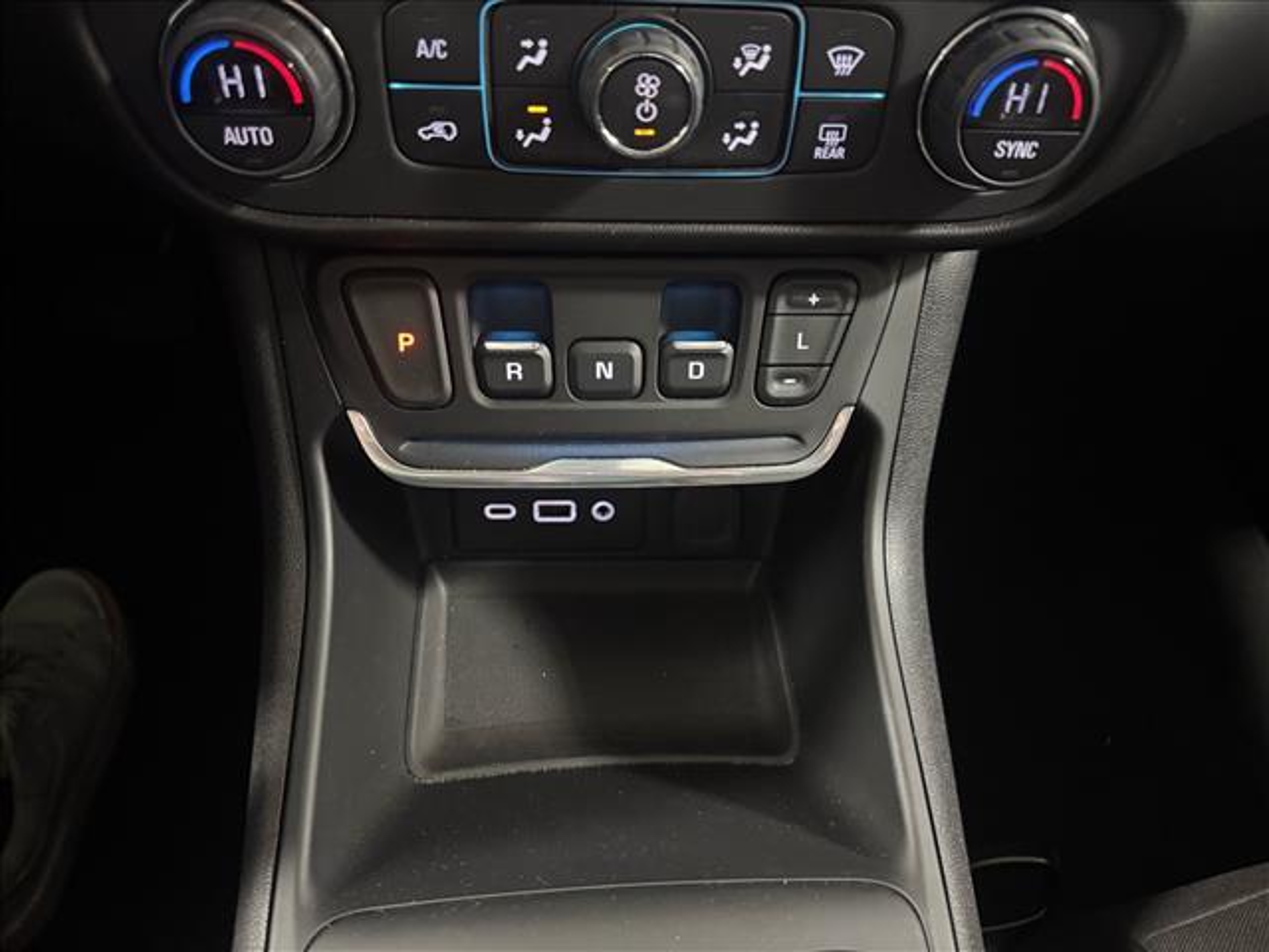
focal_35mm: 24
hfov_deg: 71.6
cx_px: 634
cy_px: 476
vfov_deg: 56.8
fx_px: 880
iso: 2500
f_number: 1.78
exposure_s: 1/17
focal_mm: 6.76
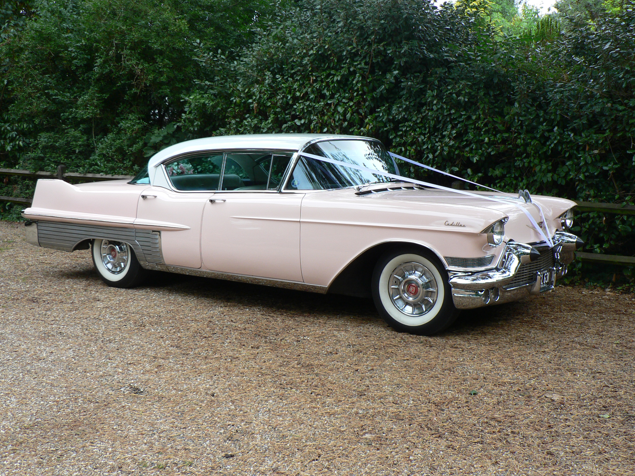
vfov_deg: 32.9
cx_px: 314
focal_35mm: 44
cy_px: 234
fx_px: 807
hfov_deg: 42.9
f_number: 2.8
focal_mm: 7.1
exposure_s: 1/40
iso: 80
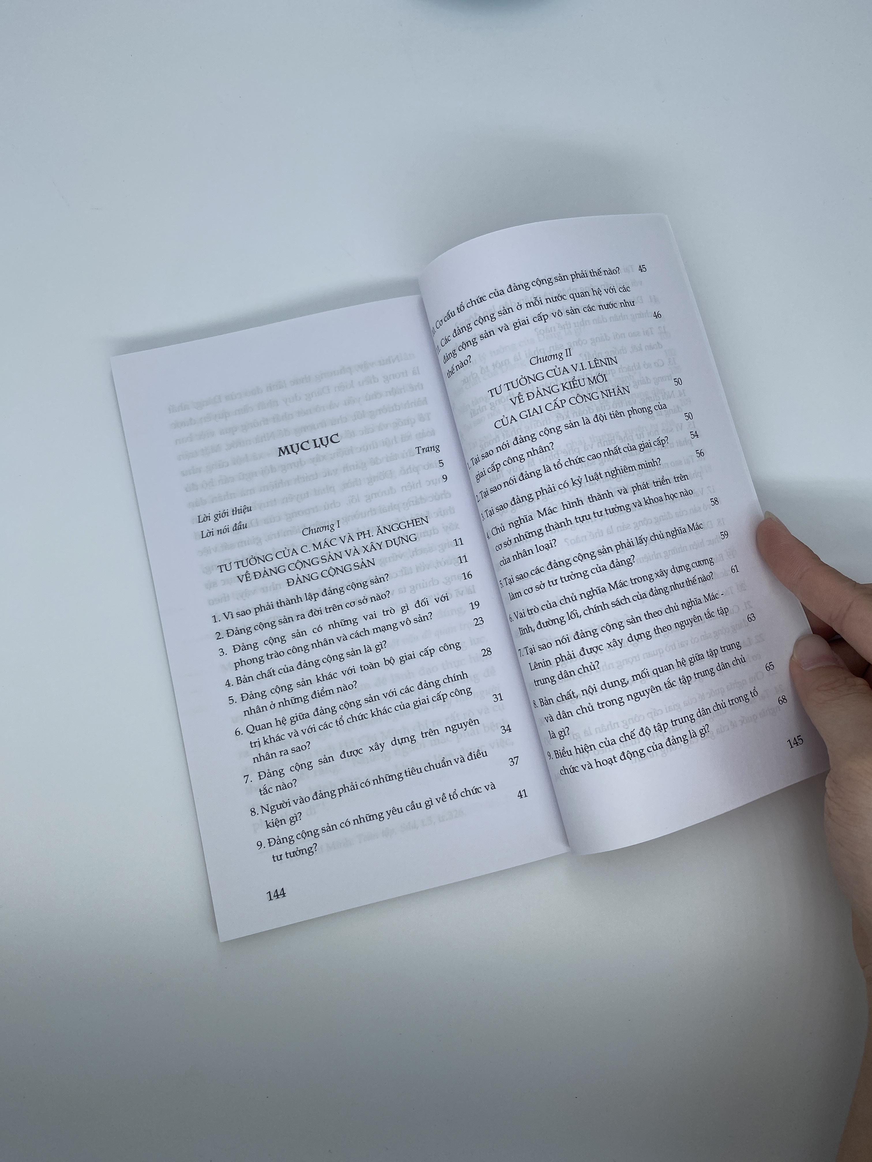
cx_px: 436
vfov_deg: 67.3
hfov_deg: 53.1
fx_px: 873
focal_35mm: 26
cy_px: 581
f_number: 1.8
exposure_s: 1/1678
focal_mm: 4.25
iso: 32
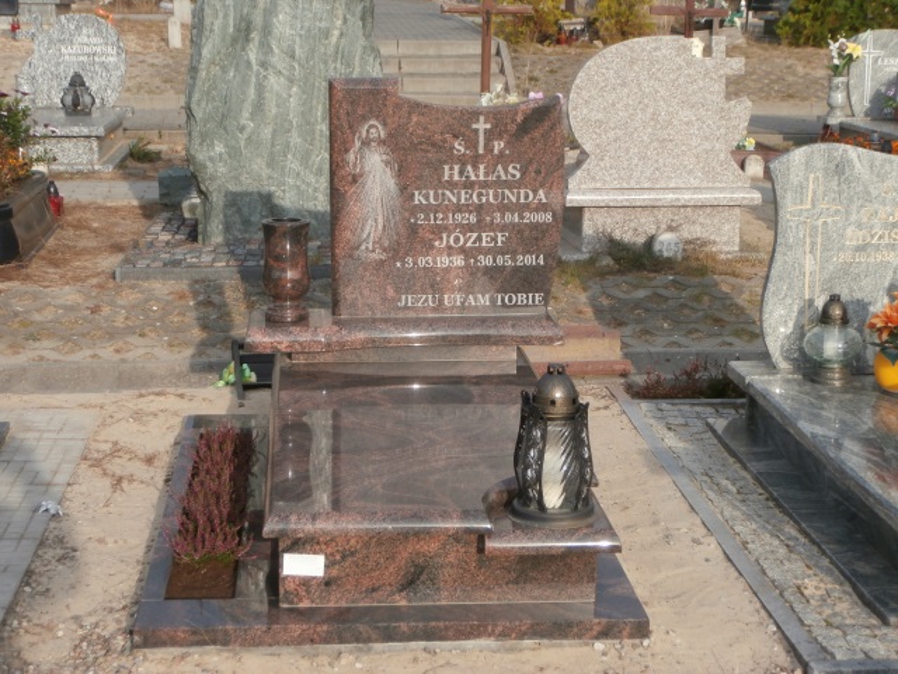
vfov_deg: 21.6
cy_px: 337
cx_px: 449
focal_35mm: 68
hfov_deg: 28.6
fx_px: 1764
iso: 100
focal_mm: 12.1
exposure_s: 1/320
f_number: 4.7
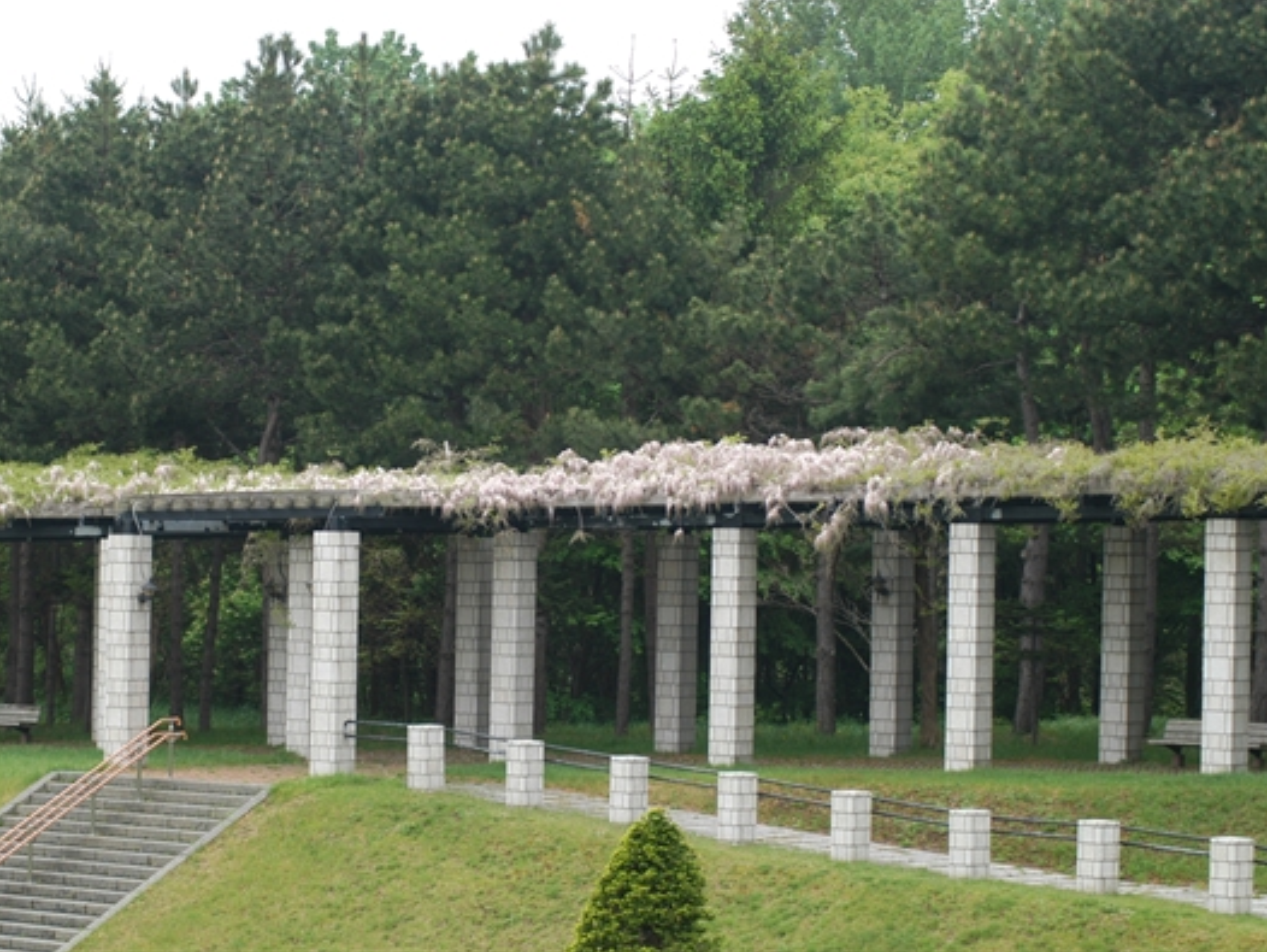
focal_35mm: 115
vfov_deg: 12.9
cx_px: 566
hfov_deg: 17.1
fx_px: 4211
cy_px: 474
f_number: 5.6
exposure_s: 1/125
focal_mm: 70
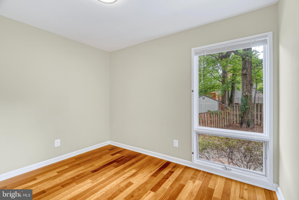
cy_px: 100
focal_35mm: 16
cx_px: 150
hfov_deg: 96.7
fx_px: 133
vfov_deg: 73.8
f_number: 7.1
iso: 1250
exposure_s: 1/10
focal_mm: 16
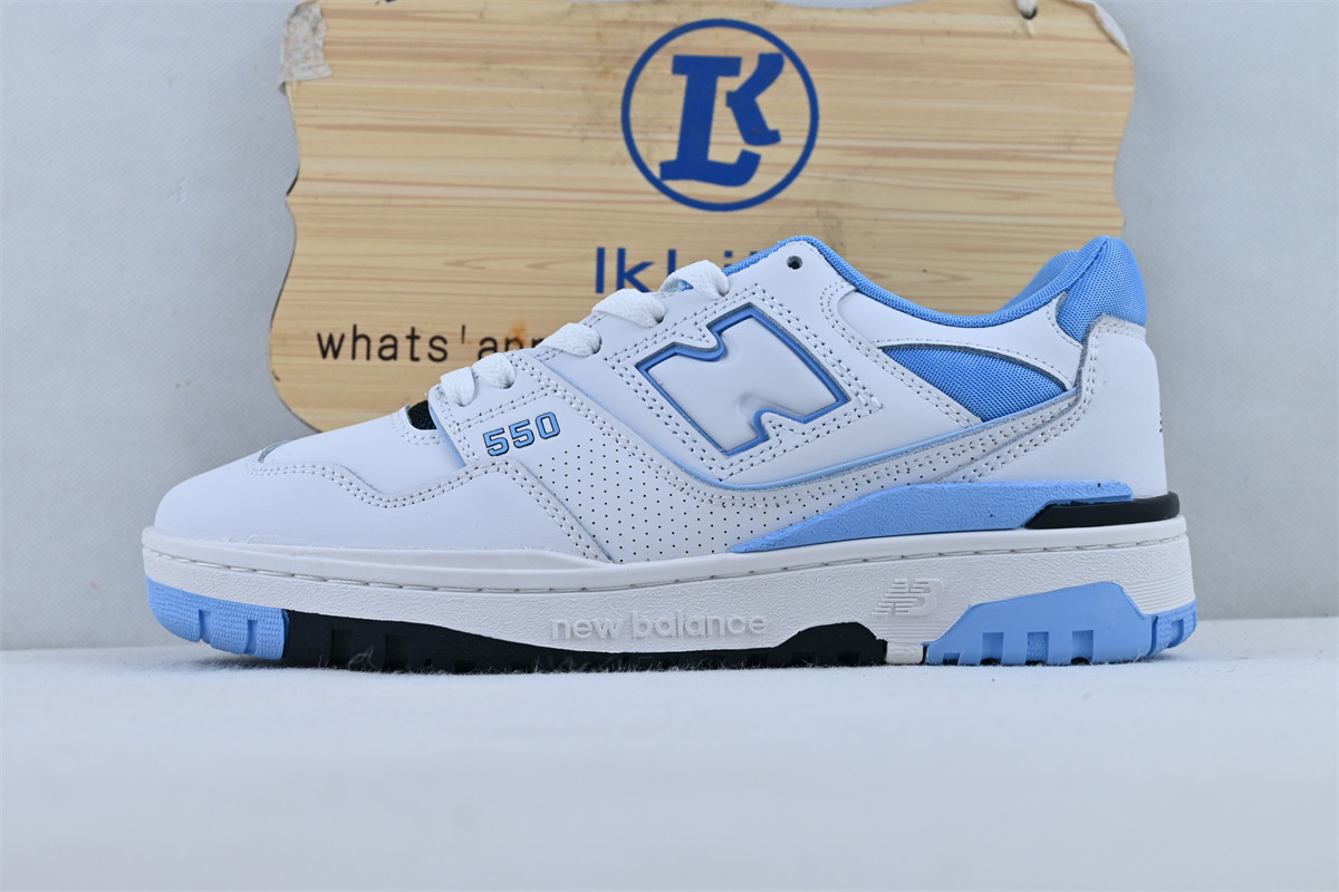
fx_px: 1813
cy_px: 446
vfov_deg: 27.7
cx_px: 670
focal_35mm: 49
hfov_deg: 40.5
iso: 100
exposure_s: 1/100
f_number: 5
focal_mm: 32.5
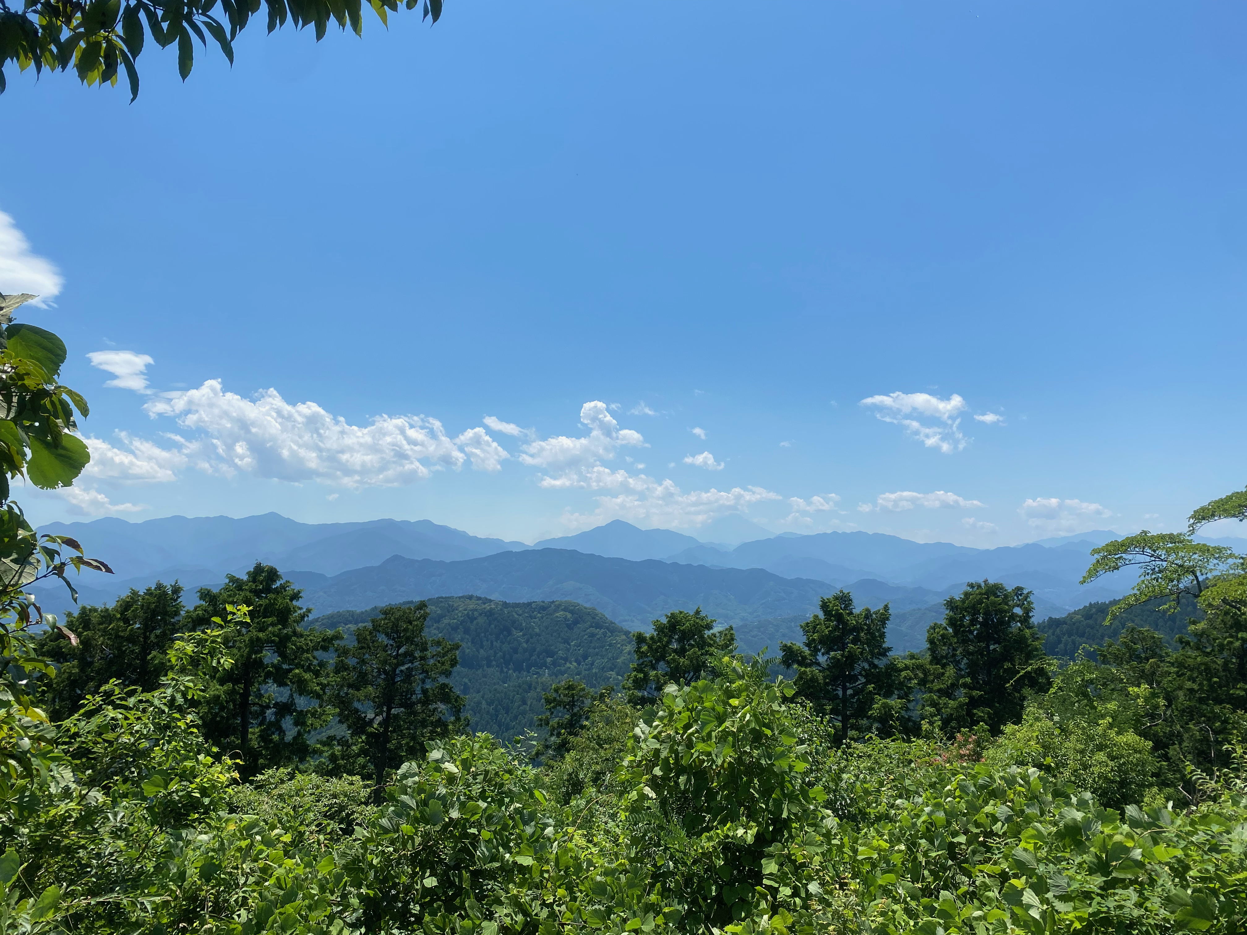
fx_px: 937
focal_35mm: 26
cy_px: 468
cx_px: 624
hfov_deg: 67.3
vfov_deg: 53.1
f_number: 1.8
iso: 32
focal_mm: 4.25
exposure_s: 1/4274
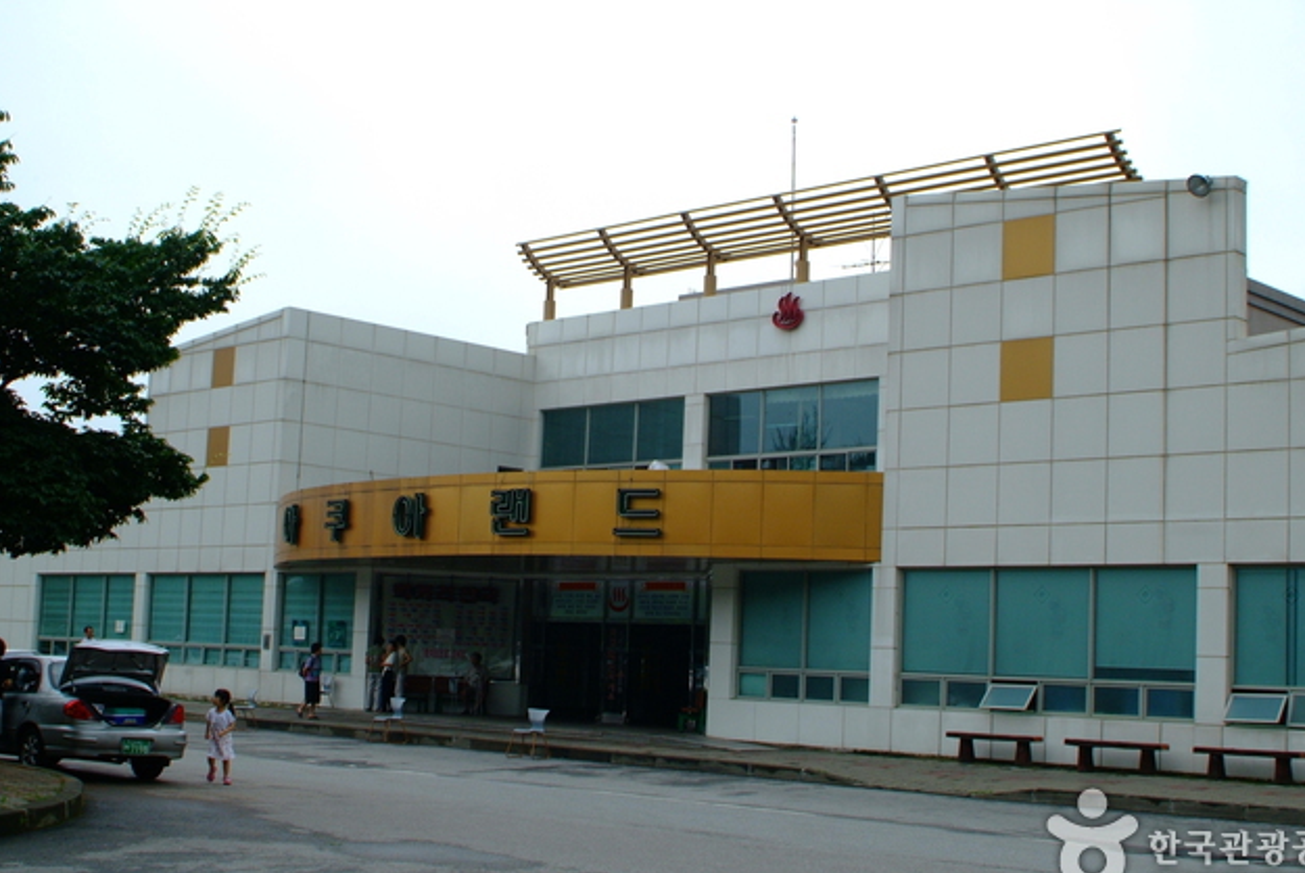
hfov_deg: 41.9
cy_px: 434
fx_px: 1705
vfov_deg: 28.7
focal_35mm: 47
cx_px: 661
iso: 400
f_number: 9.5
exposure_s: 1/350
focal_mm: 28
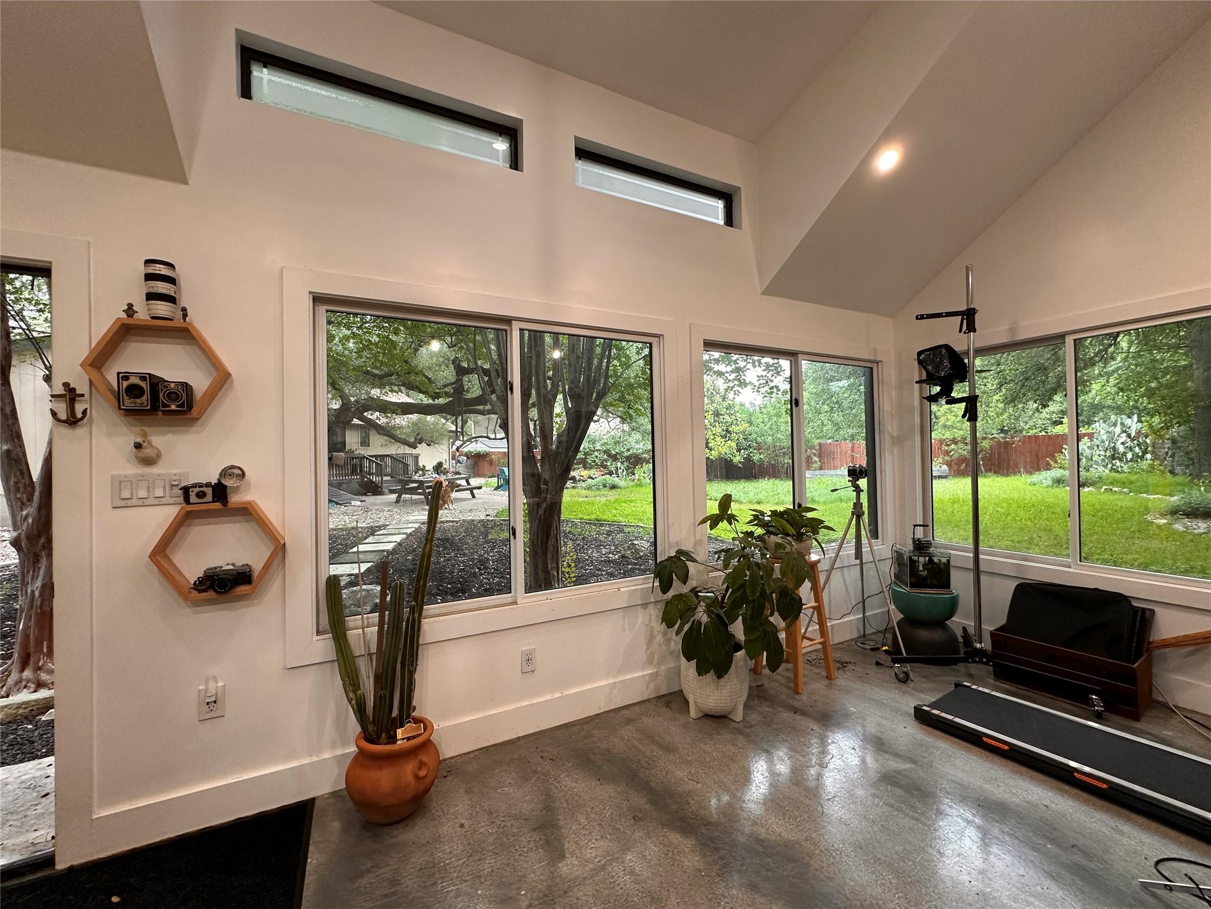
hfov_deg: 102.1
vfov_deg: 85.7
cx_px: 606
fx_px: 490
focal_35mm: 14
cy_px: 454
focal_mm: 2.22
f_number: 2.2
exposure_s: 1/60
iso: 160
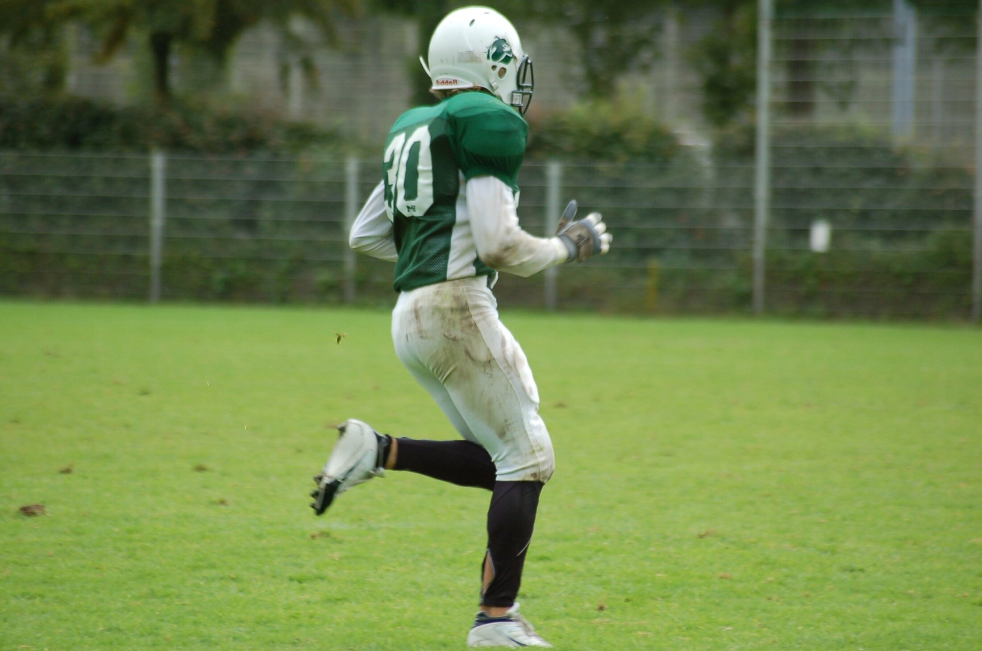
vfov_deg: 4.7
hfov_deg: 7.1
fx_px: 7964
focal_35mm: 292
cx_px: 491
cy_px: 326
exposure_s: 1/500
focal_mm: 195
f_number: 5
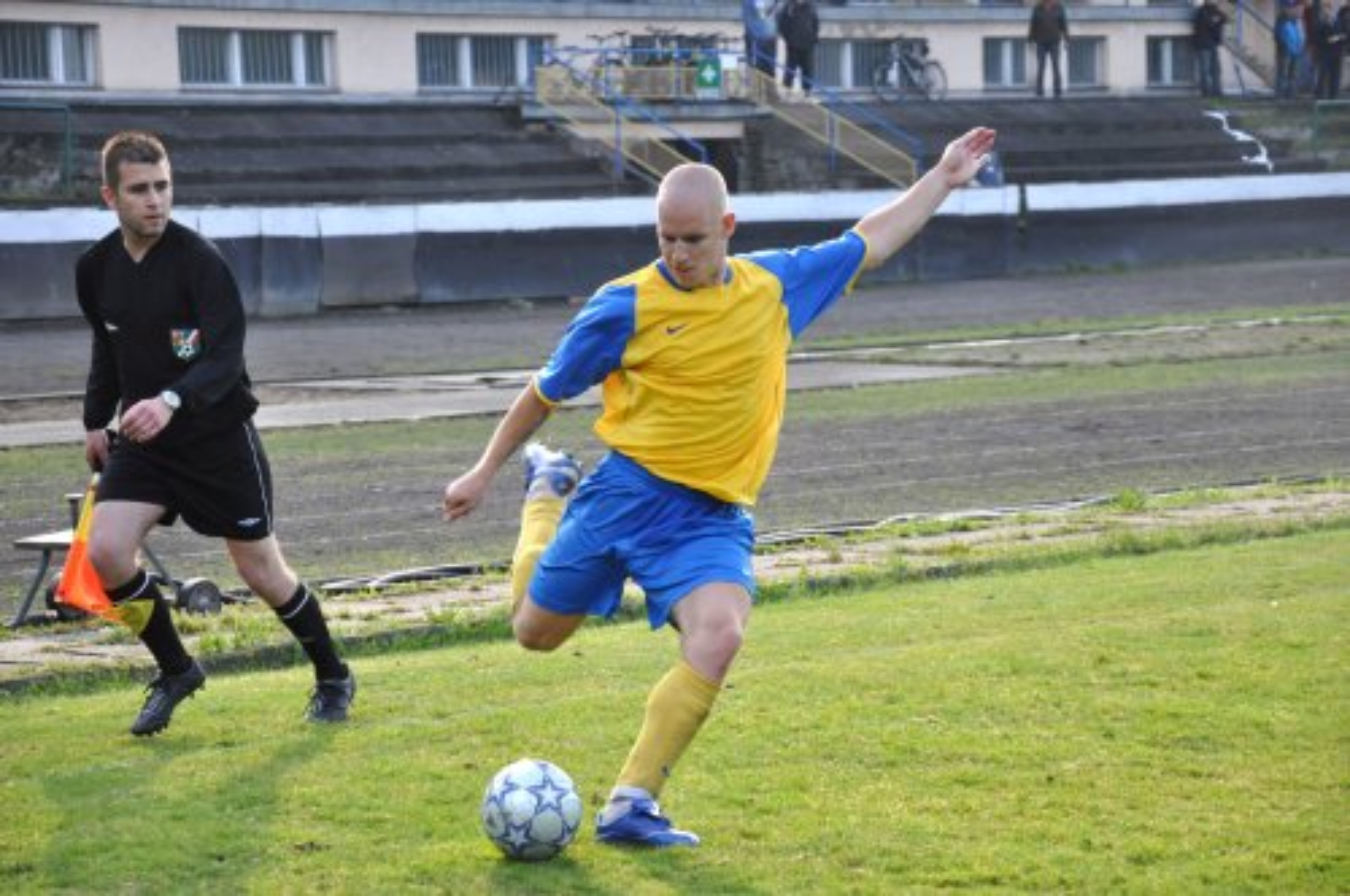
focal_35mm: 120
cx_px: 675
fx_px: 4494
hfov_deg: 17.1
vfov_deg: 11.4
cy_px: 448
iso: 800
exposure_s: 1/500
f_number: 5.3
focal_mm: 80
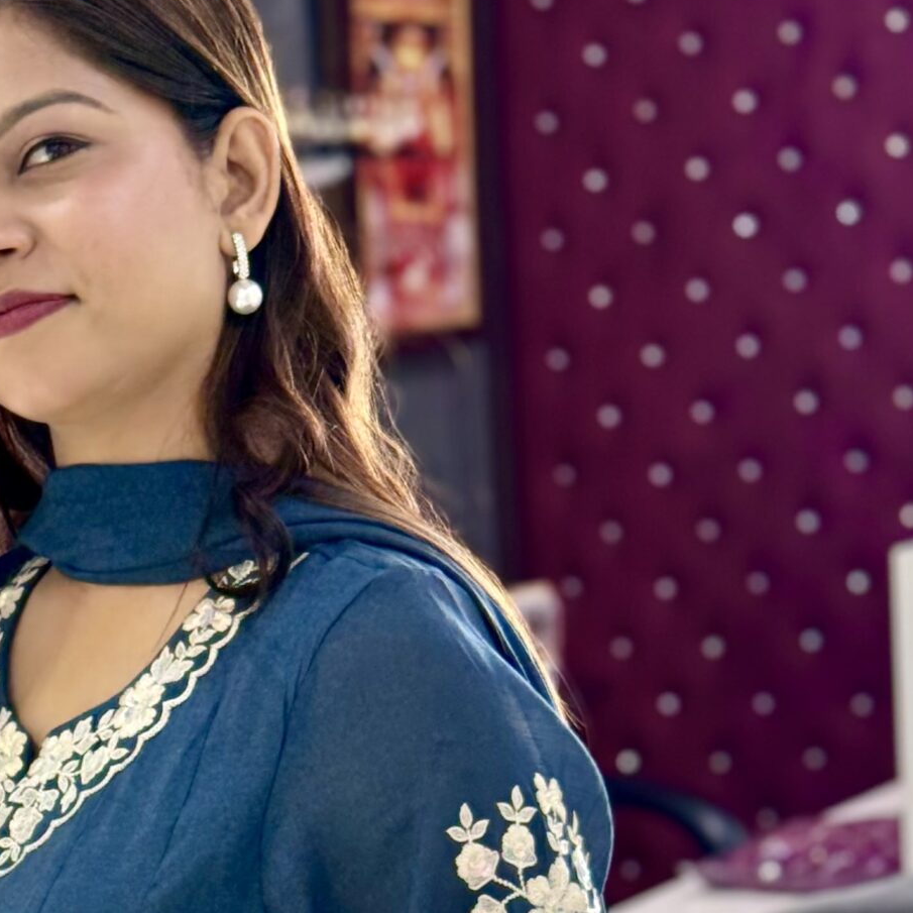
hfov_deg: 14.4
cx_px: 118
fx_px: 3581
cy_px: 824
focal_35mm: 120
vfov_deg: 14.4
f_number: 1.78
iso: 125
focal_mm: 6.76
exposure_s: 1/100
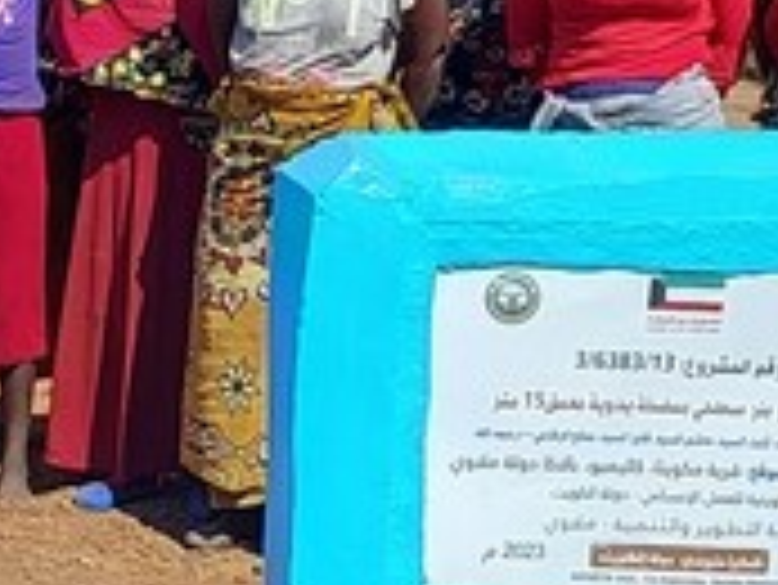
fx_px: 3441
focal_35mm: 153
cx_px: 0
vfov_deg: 9.7
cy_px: 400
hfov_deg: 12.7
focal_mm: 5.06
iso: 25
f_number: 1.8
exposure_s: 1/786
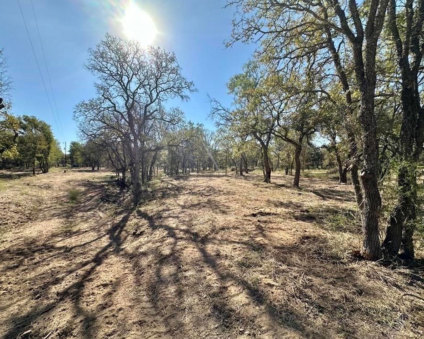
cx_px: 199
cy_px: 168
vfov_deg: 84.0
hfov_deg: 96.7
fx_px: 188
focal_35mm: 15
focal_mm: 2.22
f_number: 2.2
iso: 50
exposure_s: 1/1575
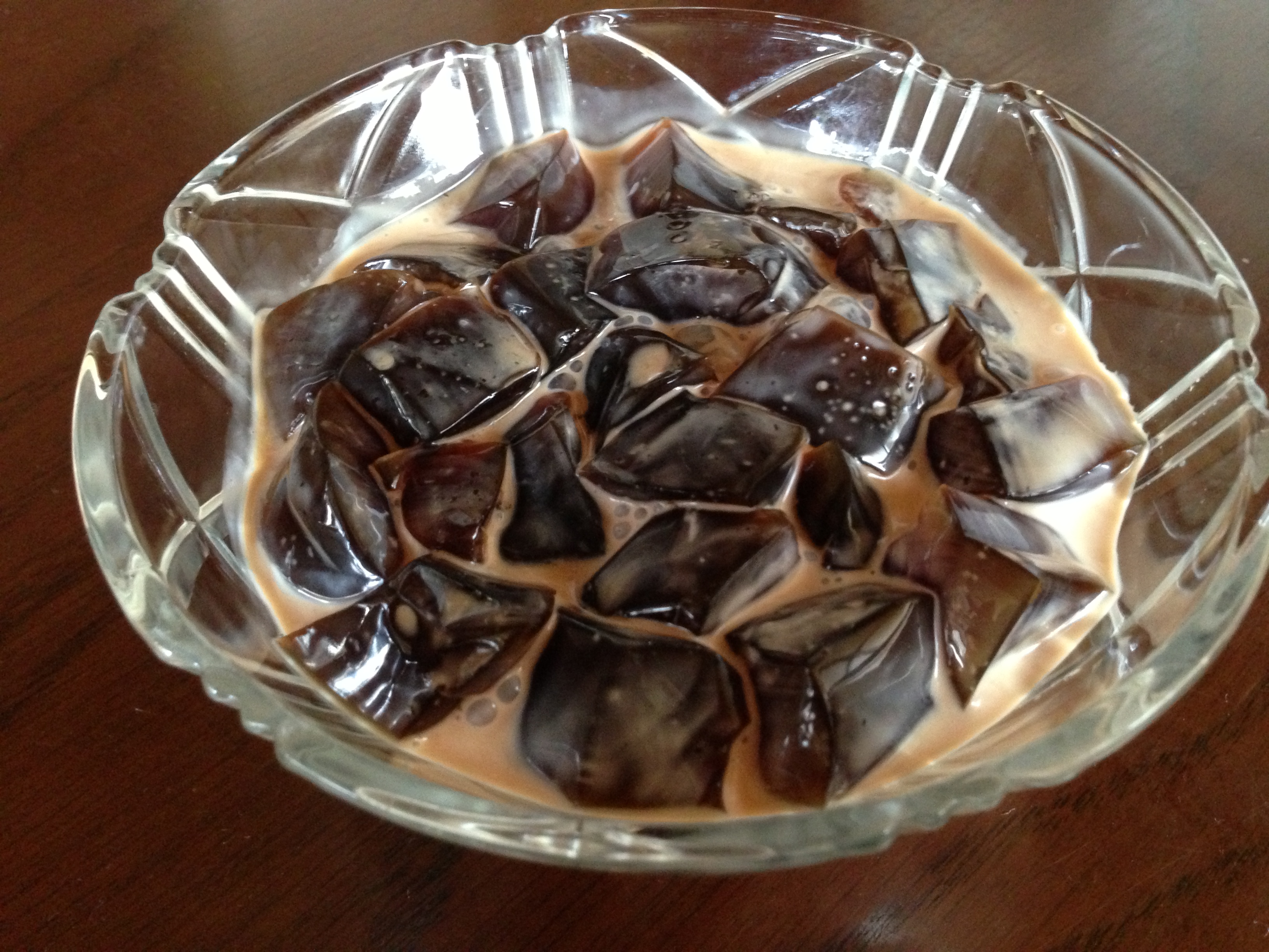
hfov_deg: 55.4
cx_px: 634
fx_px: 1210
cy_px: 476
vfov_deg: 42.9
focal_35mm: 33
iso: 500
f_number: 2.4
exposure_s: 1/15
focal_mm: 4.13
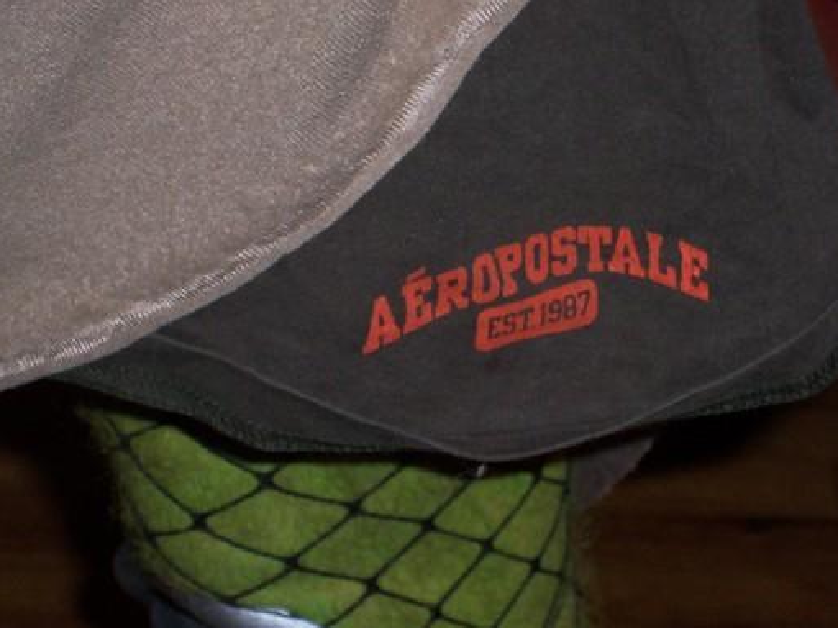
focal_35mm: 139
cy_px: 392
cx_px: 458
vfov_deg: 10.7
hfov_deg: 14.2
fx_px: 3364
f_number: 4.8
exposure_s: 1/90
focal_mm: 16.8
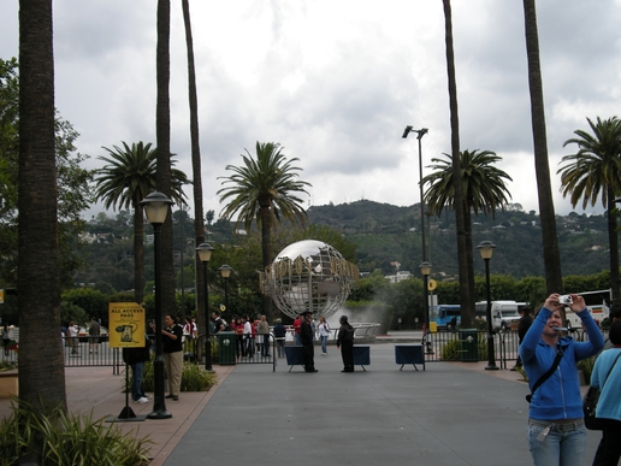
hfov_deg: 43.8
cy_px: 266
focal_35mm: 43
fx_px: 771
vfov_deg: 33.5
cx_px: 303
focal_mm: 7.9
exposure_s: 1/606
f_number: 2.8
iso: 64
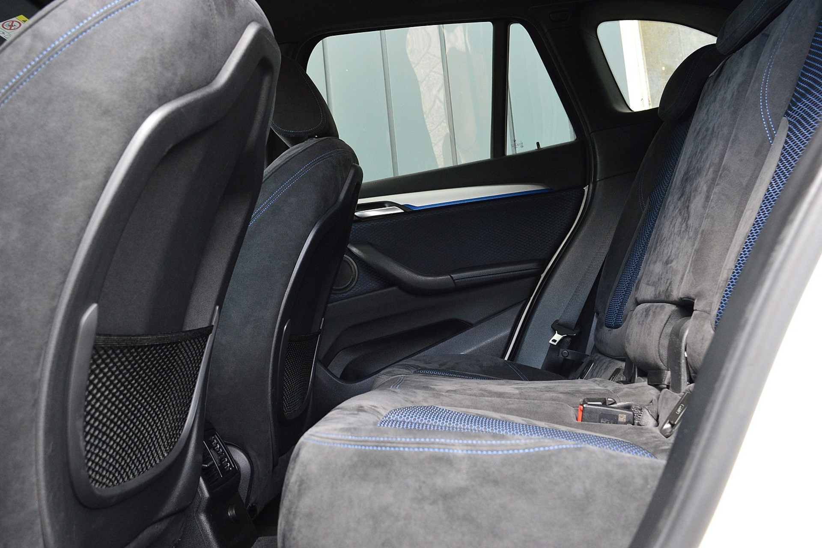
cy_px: 274
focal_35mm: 33
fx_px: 753
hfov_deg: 57.2
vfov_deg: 40.0
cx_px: 411
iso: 800
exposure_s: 1/60
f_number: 6.3
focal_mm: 22
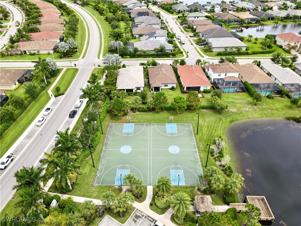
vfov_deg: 56.8
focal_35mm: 24
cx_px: 150
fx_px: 209
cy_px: 113
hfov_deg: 71.6
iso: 100
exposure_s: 1/500
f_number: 2.8
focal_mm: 4.5
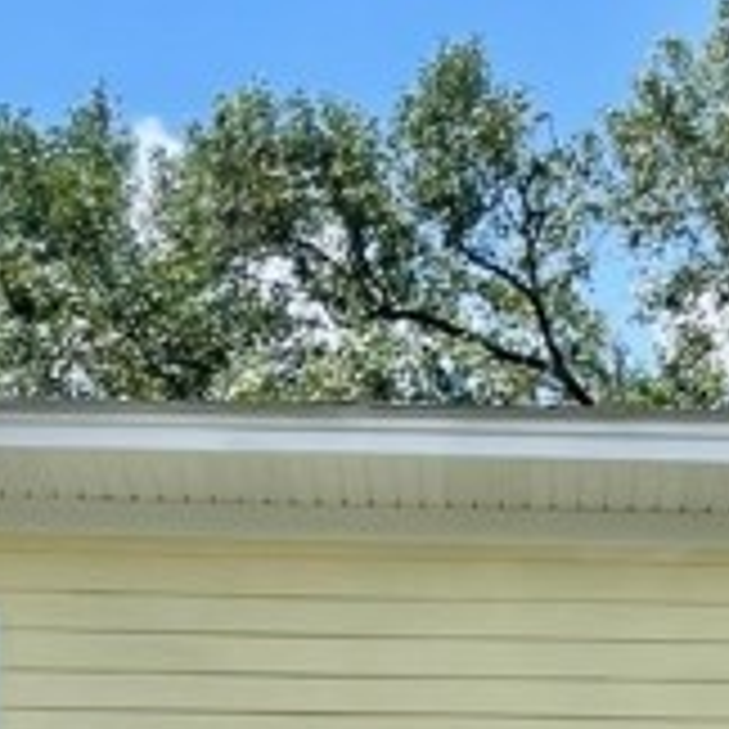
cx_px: 666
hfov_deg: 15.8
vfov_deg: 12.9
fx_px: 2597
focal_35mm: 109
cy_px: 1647
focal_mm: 4.2
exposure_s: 1/2618
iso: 32
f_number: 1.6
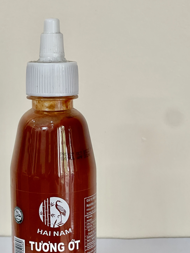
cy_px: 158
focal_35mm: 99
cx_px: 52
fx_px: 725
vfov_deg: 19.8
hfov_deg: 14.9
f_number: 2.2
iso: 200
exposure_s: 1/60
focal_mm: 7.5
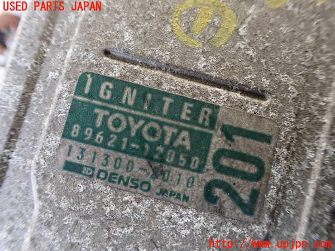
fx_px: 290
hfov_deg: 60.0
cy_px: 126
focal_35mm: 30
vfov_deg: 46.8
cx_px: 168
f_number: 2.3
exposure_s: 1/125
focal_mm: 5.4
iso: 500
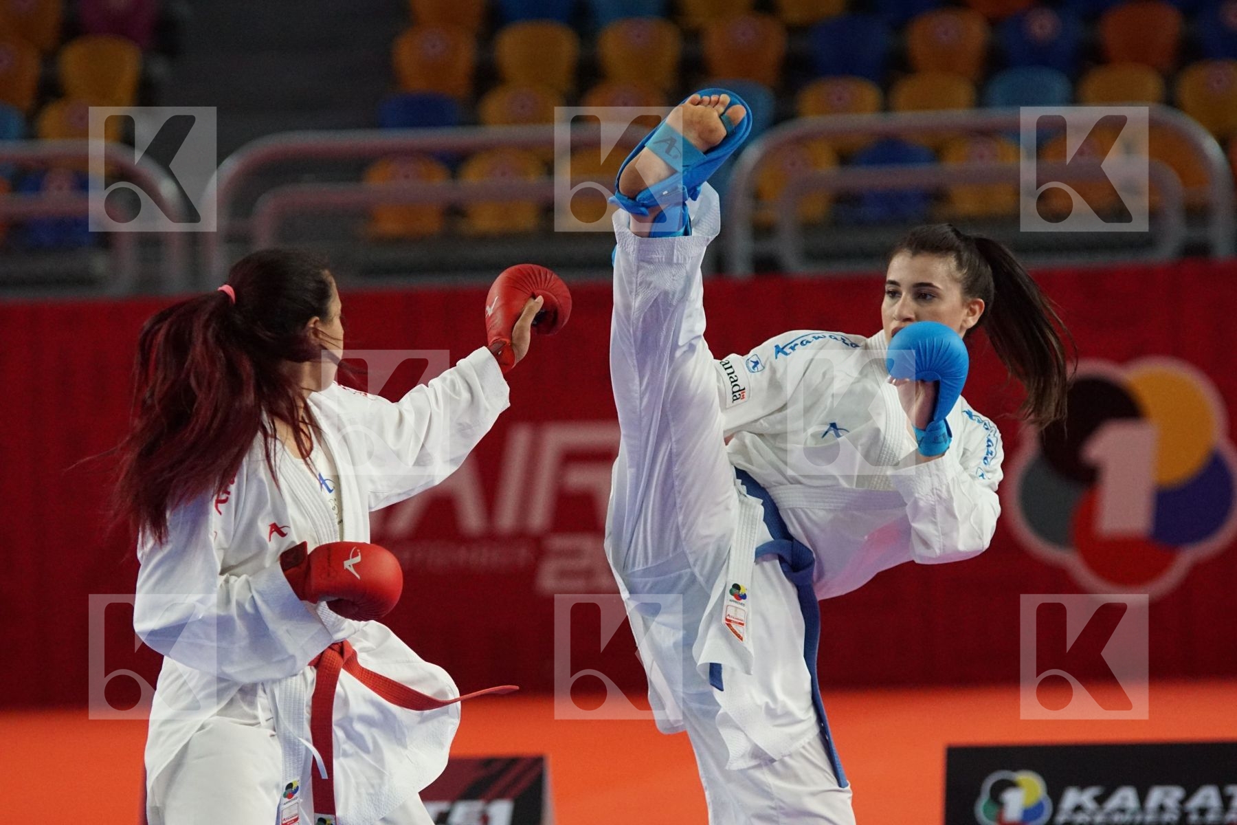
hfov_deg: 8.6
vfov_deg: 5.7
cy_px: 412
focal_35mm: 240
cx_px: 618
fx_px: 8246
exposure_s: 1/2000
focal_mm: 160
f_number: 2.8
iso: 3200
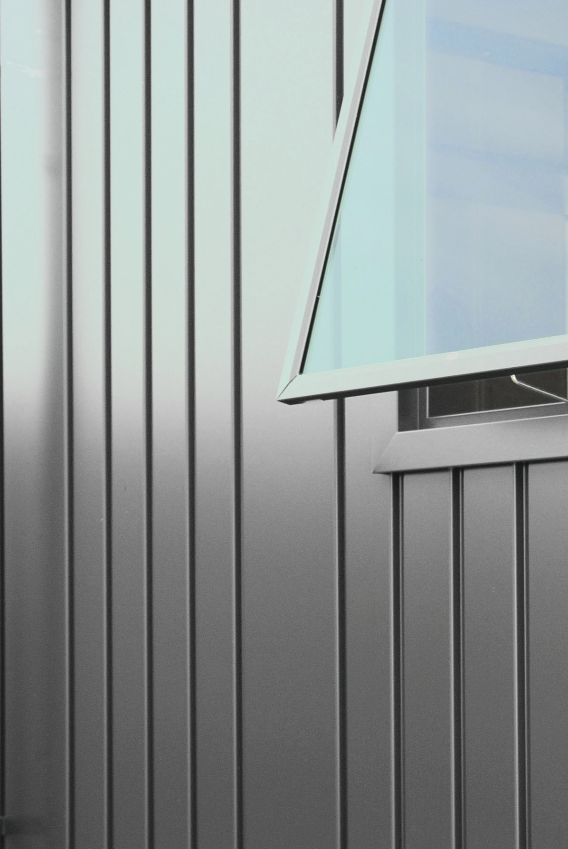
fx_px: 2148
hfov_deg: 14.9
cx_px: 506
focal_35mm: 91
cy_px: 147
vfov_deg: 22.0
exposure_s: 1/125
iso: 160
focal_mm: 28
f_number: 5.6
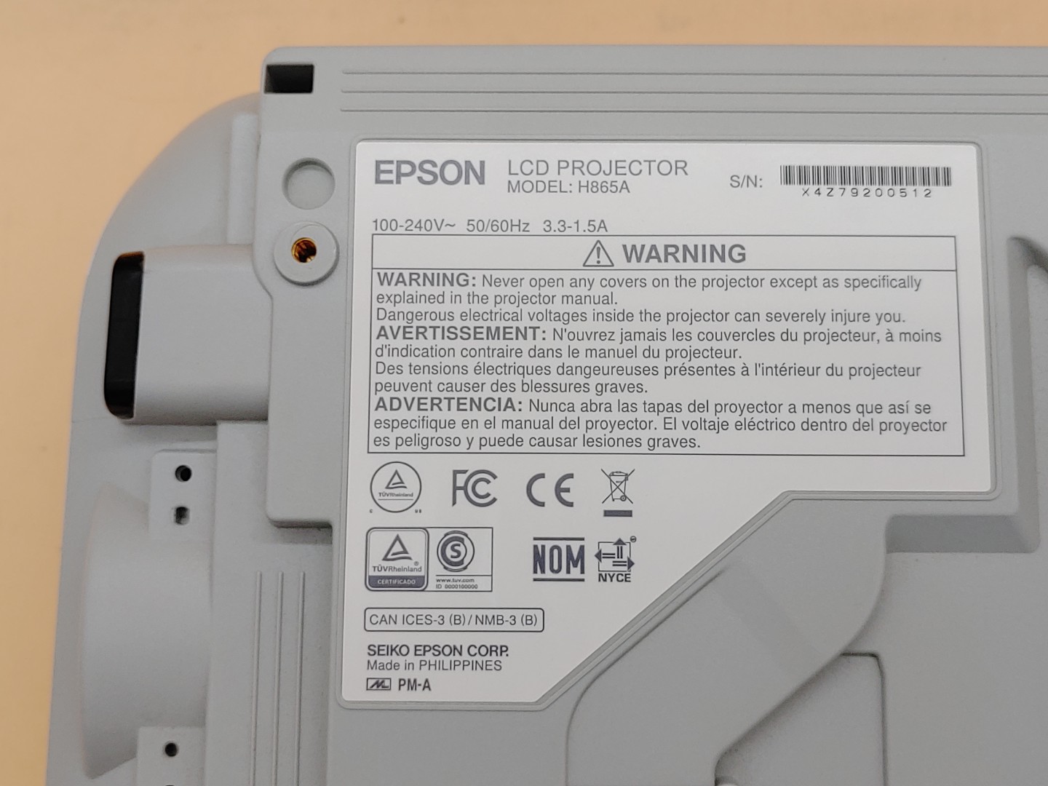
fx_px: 1241
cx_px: 524
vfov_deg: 35.1
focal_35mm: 41
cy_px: 393
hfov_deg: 45.8
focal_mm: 4.36
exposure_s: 1/111
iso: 50
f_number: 1.8
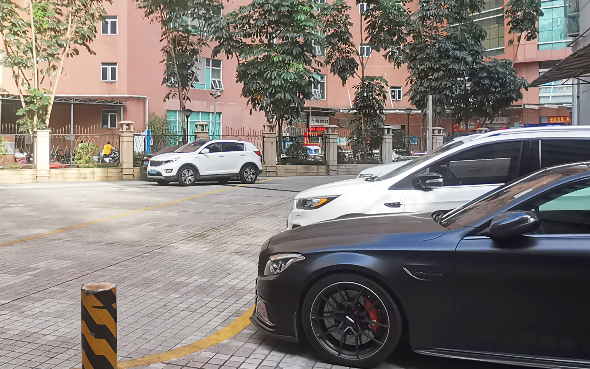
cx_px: 151
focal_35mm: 42
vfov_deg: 30.4
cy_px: 131
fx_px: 675
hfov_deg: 45.6
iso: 64
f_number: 2.2
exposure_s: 1/99.9
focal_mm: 2.23
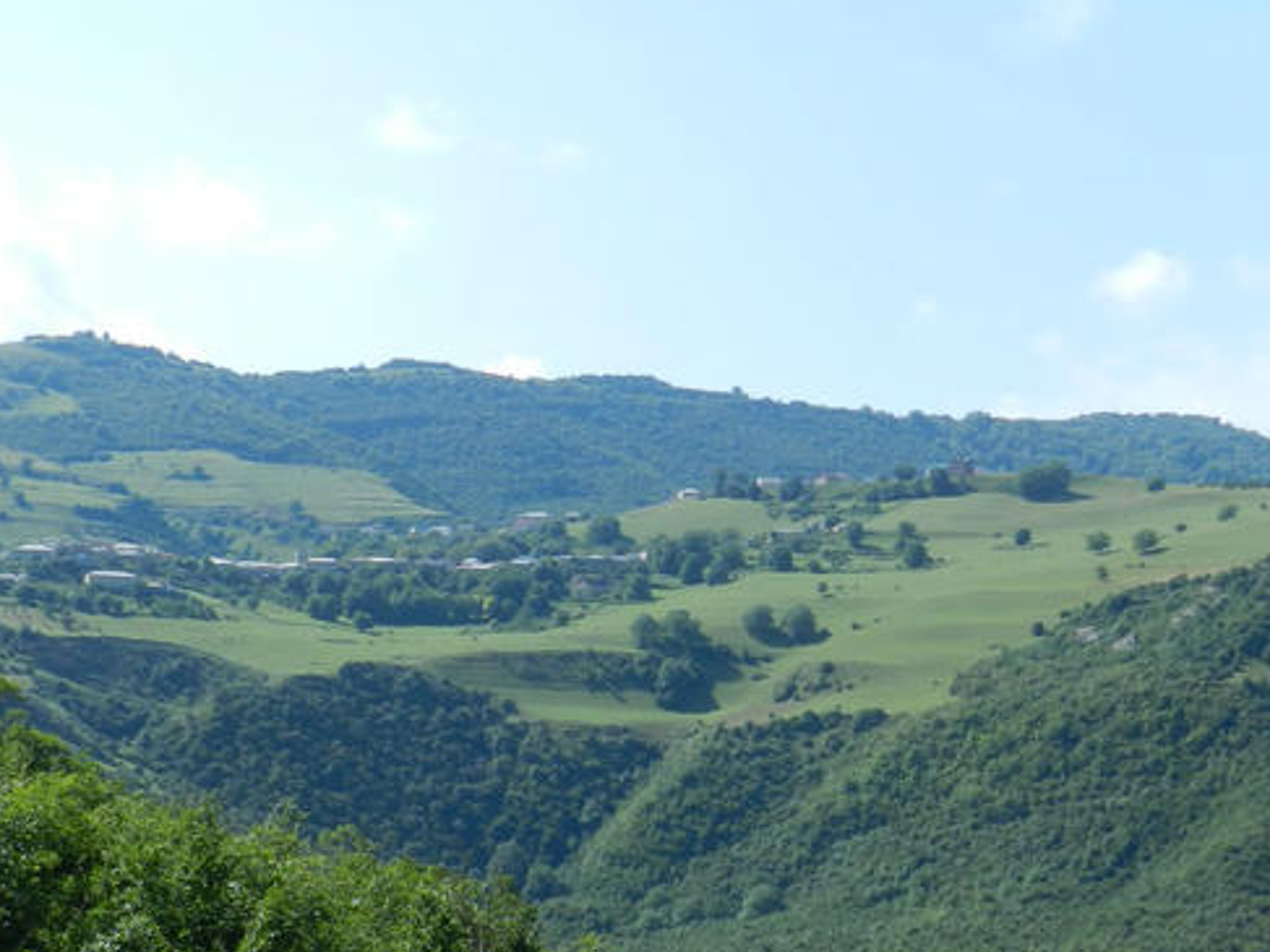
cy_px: 703
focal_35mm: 85
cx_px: 628
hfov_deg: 23.0
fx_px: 3118
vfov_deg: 17.3
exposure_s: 1/800
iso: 160
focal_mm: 8.1
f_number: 4.2
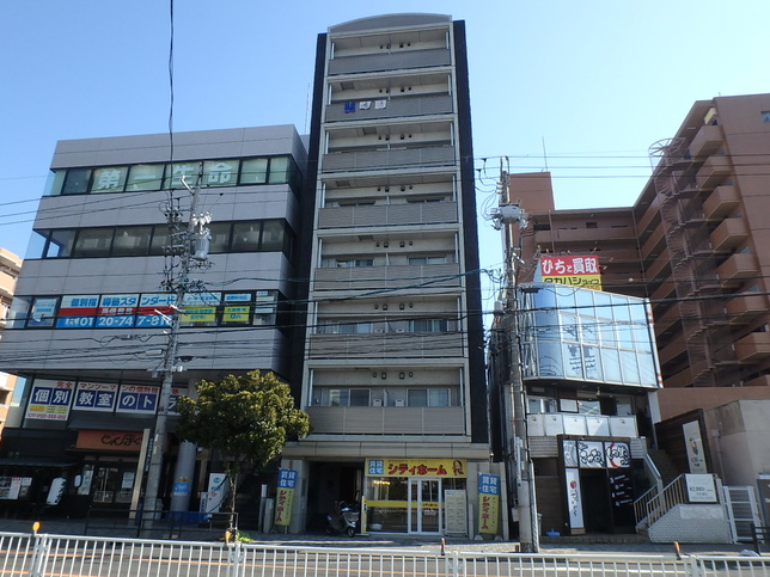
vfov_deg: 54.9
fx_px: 556
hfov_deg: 69.4
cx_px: 383
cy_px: 288
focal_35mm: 25
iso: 125
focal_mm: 4
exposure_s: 1/640
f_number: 3.8
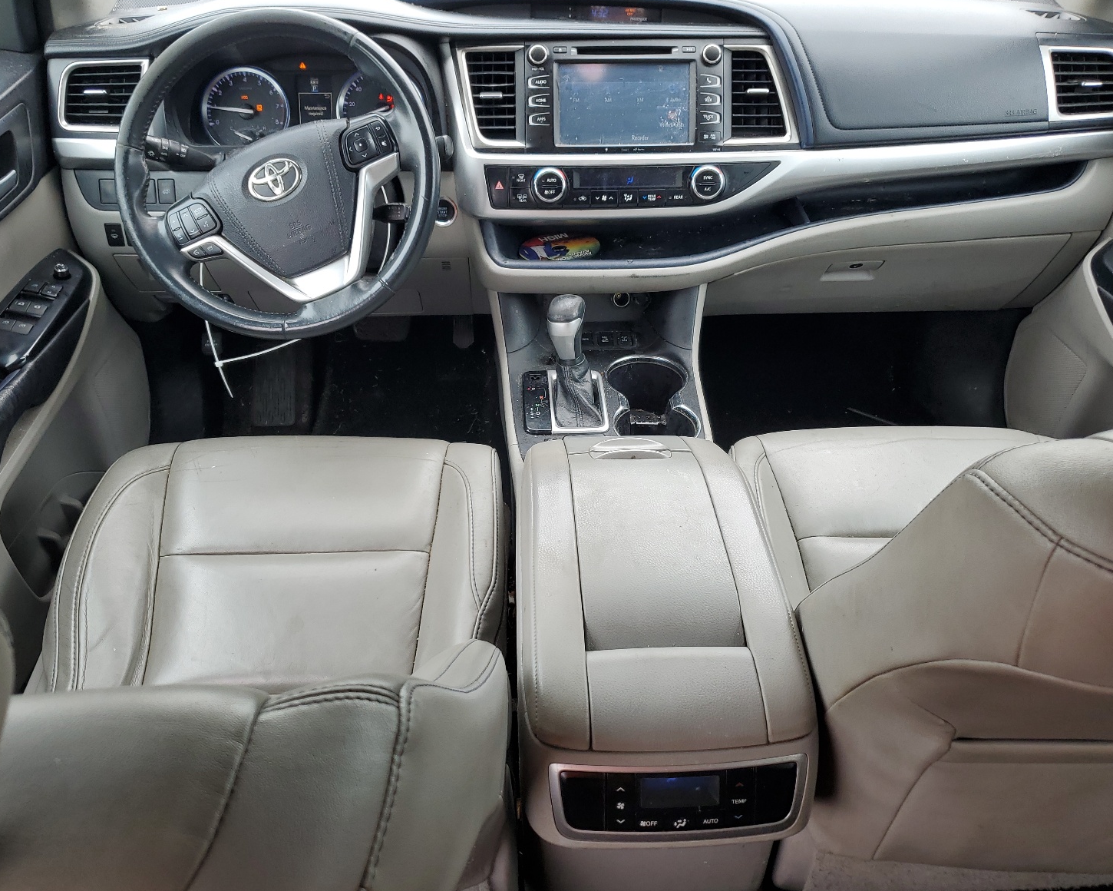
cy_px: 440
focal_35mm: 28
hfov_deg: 62.2
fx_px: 922
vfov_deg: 51.5
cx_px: 550
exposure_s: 1/263
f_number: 1.5
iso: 50
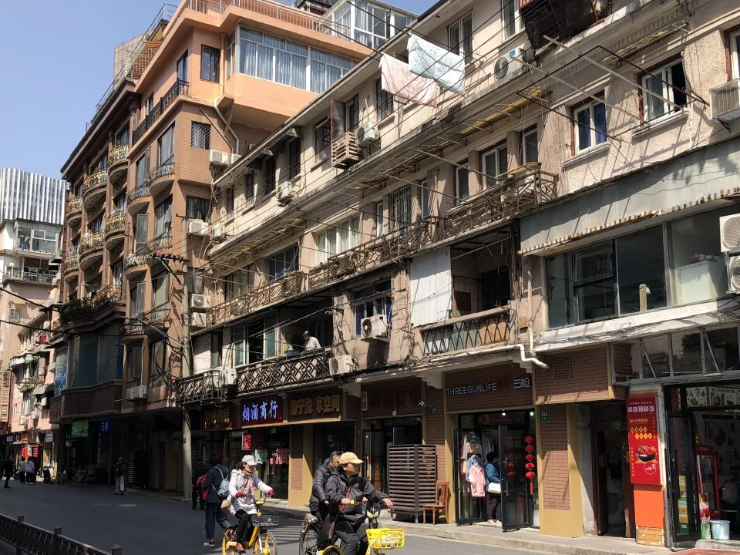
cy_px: 344
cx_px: 378
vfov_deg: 40.4
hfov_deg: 52.6
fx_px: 748
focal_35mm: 35
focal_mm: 4
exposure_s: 1/1091
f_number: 1.8
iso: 20
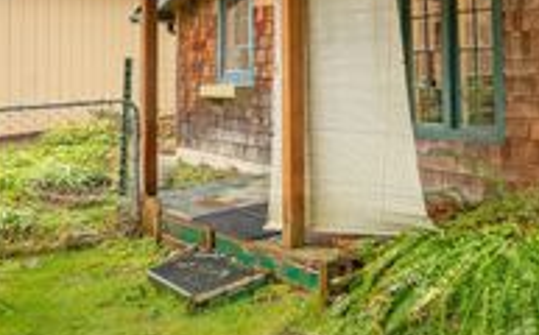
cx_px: 533
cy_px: -28
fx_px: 543
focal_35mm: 37
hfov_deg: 45.1
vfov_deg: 30.8
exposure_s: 1/100
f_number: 8
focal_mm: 14
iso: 200
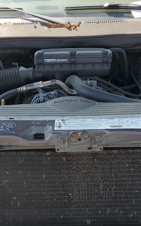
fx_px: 375
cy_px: 177
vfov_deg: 32.7
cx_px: 80
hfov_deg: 21.3
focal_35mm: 61
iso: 50
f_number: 1.5
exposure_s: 1/1111
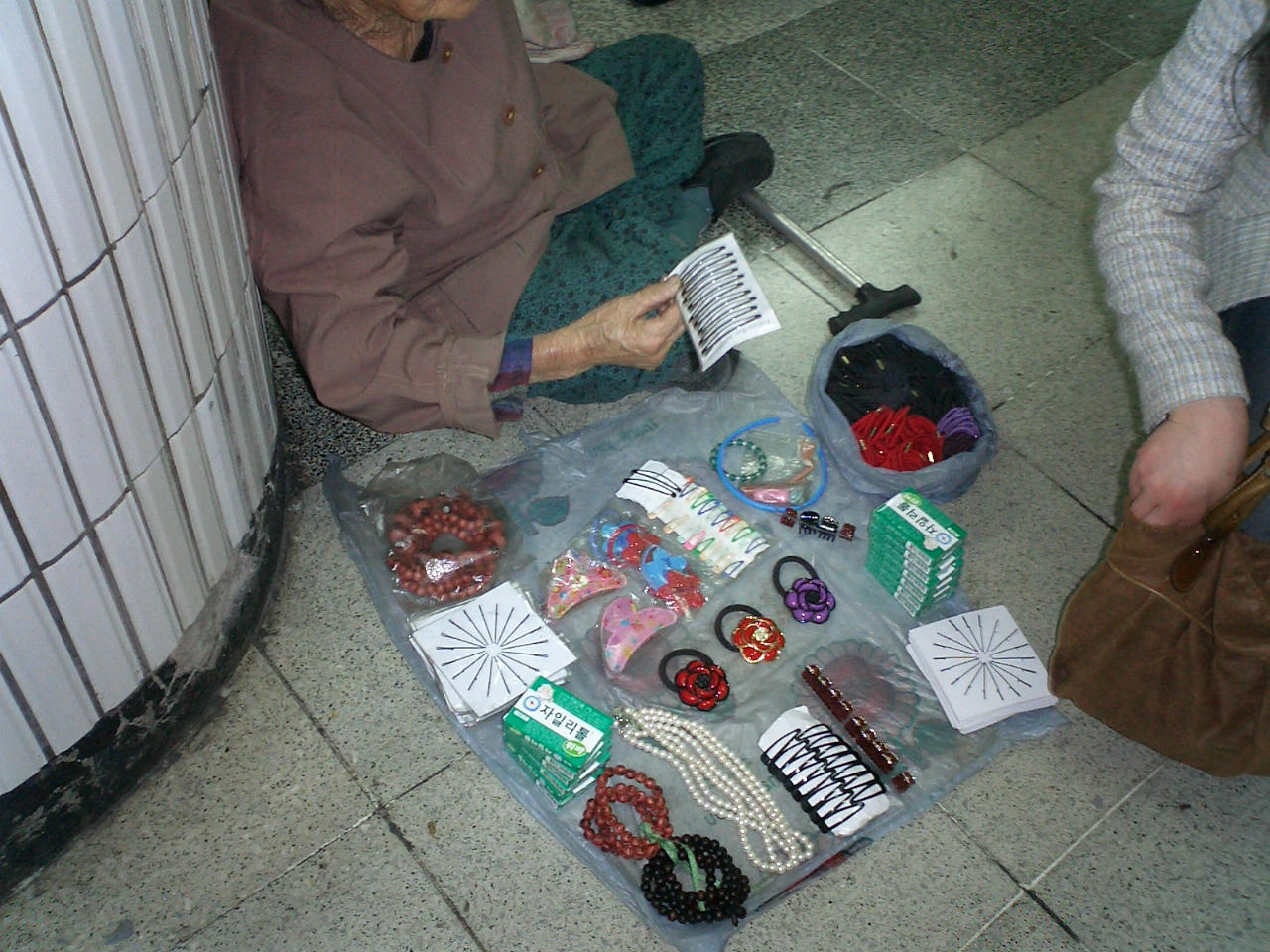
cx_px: 635
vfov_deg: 38.7
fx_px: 1357
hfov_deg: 50.1
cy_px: 476
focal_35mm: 37
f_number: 3.5
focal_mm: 5.6
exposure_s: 1/40
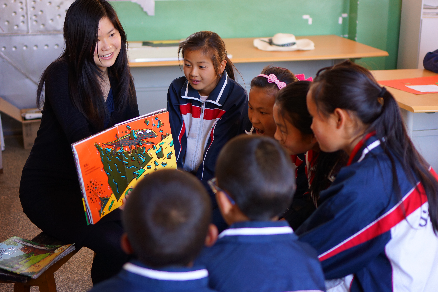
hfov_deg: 38.2
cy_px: 146
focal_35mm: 52
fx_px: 633
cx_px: 219
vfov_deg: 26.0
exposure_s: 1/60
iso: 400
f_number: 2
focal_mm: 35
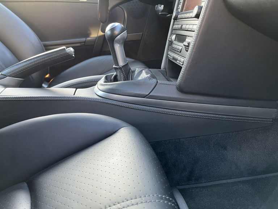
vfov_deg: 53.1
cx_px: 139
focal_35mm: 26
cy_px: 104
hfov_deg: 67.3
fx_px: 209
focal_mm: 5.1
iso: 160
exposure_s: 1/60
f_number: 1.6
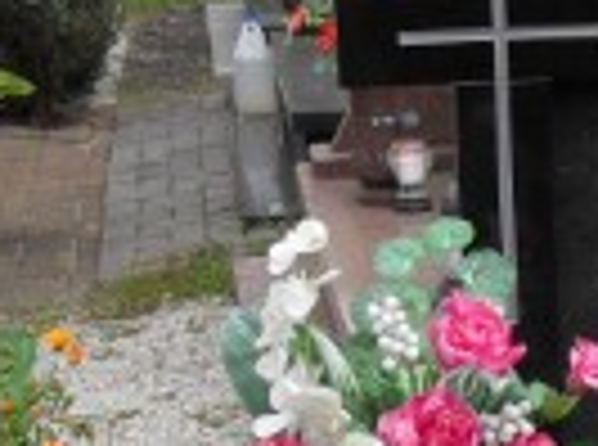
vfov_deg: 8.5
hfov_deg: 10.9
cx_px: 1129
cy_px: 743
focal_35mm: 169
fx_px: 2912
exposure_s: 1/350
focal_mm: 6.3
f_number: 3.2
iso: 100
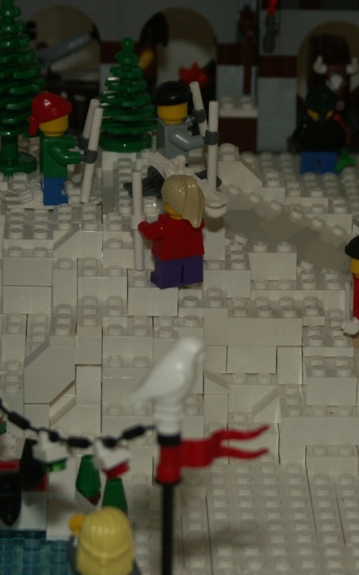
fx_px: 2945
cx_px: 306
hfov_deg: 7.0
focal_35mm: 188
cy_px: 309
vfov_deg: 11.2
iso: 100
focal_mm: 27.13
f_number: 3.5
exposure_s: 1/100
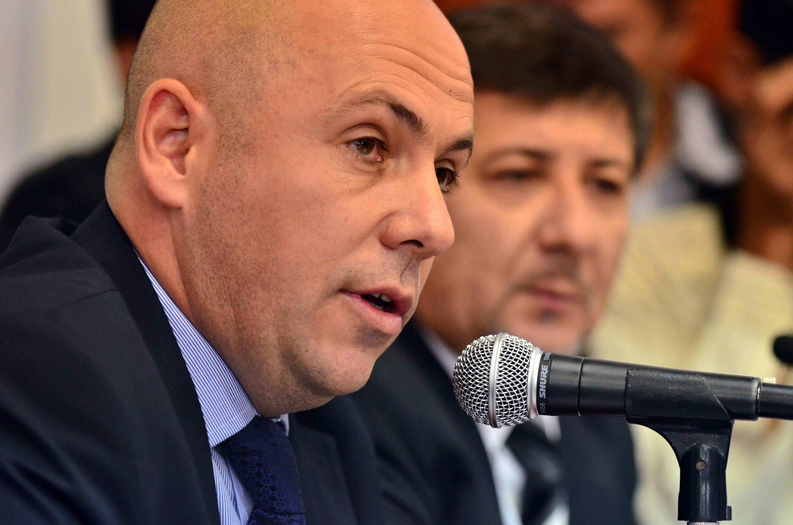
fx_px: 3132
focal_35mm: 142
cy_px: 262
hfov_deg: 14.4
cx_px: 396
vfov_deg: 9.6
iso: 2000
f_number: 2.8
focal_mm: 95
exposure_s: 1/250
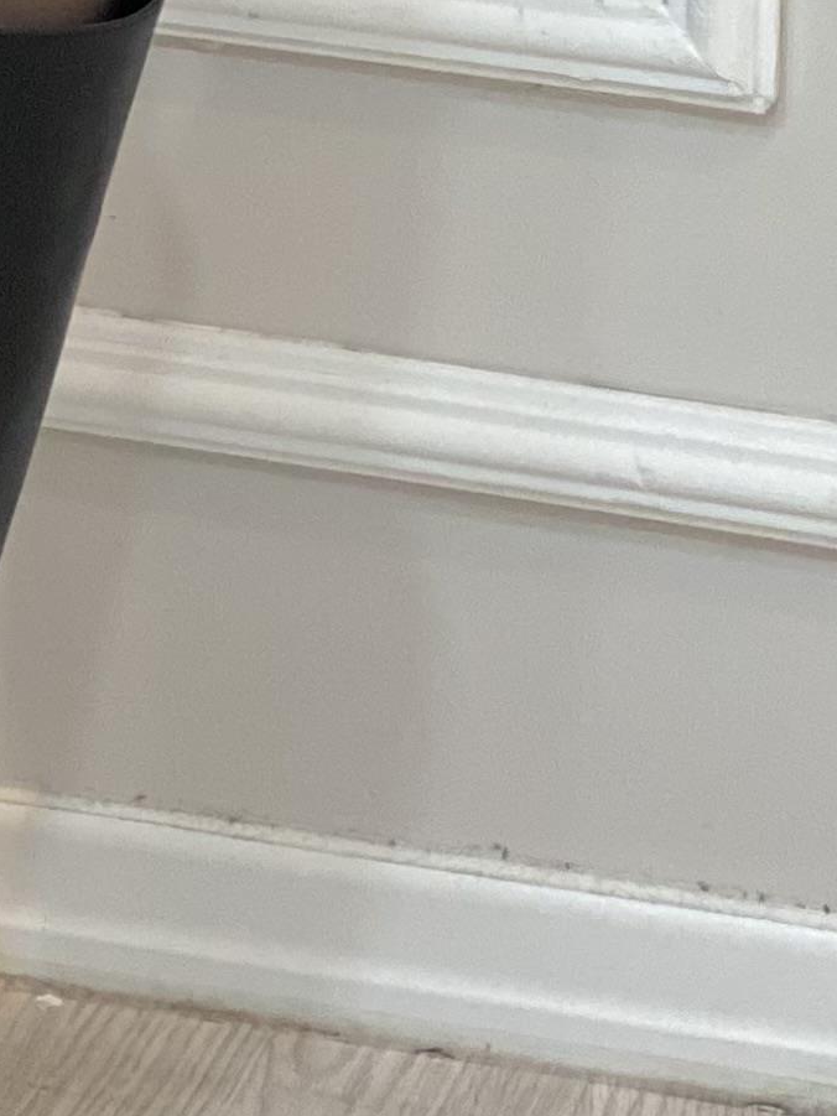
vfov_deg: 8.5
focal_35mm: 228
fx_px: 7349
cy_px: -508
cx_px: -152
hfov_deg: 6.5
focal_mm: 6
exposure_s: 1/100
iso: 160
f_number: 2
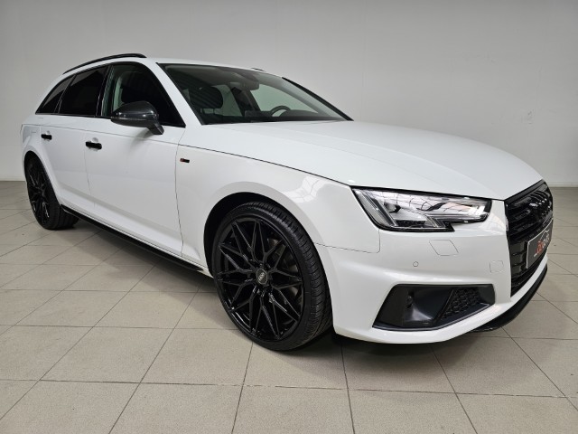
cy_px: 217
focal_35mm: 23
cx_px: 289
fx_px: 384
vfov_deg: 58.9
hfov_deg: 73.9
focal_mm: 6.3
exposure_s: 1/100
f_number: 1.7
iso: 20
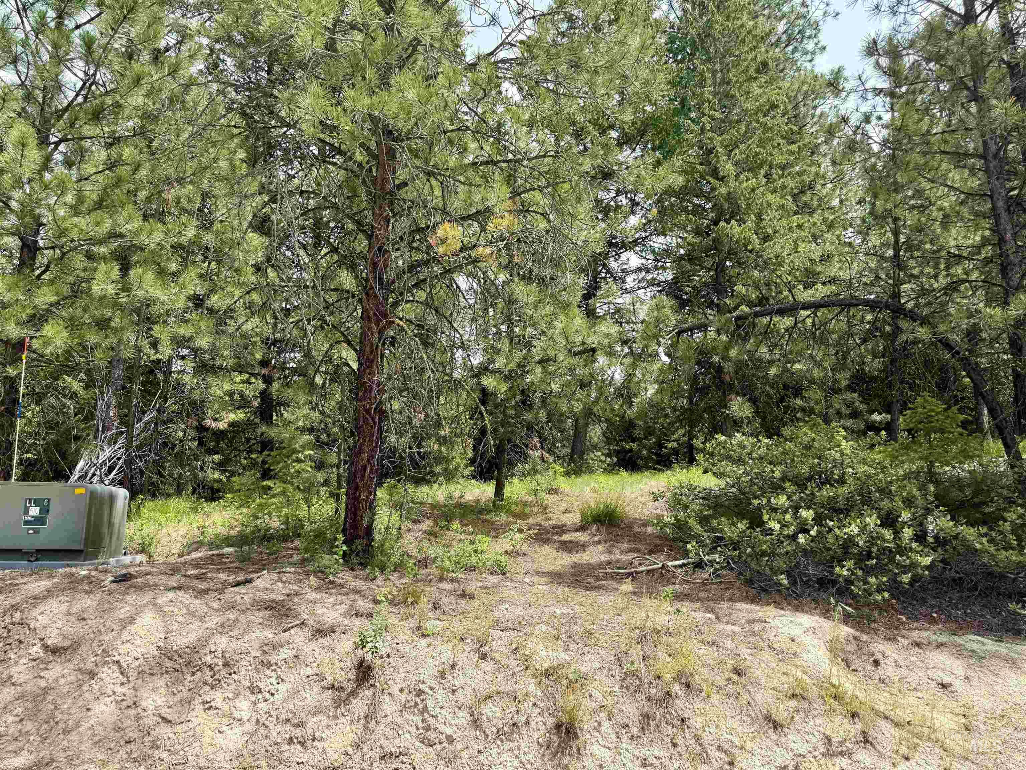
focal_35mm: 24
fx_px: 711
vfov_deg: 56.8
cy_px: 385
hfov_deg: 71.6
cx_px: 513
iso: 80
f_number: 1.78
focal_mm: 6.76
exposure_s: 1/1618
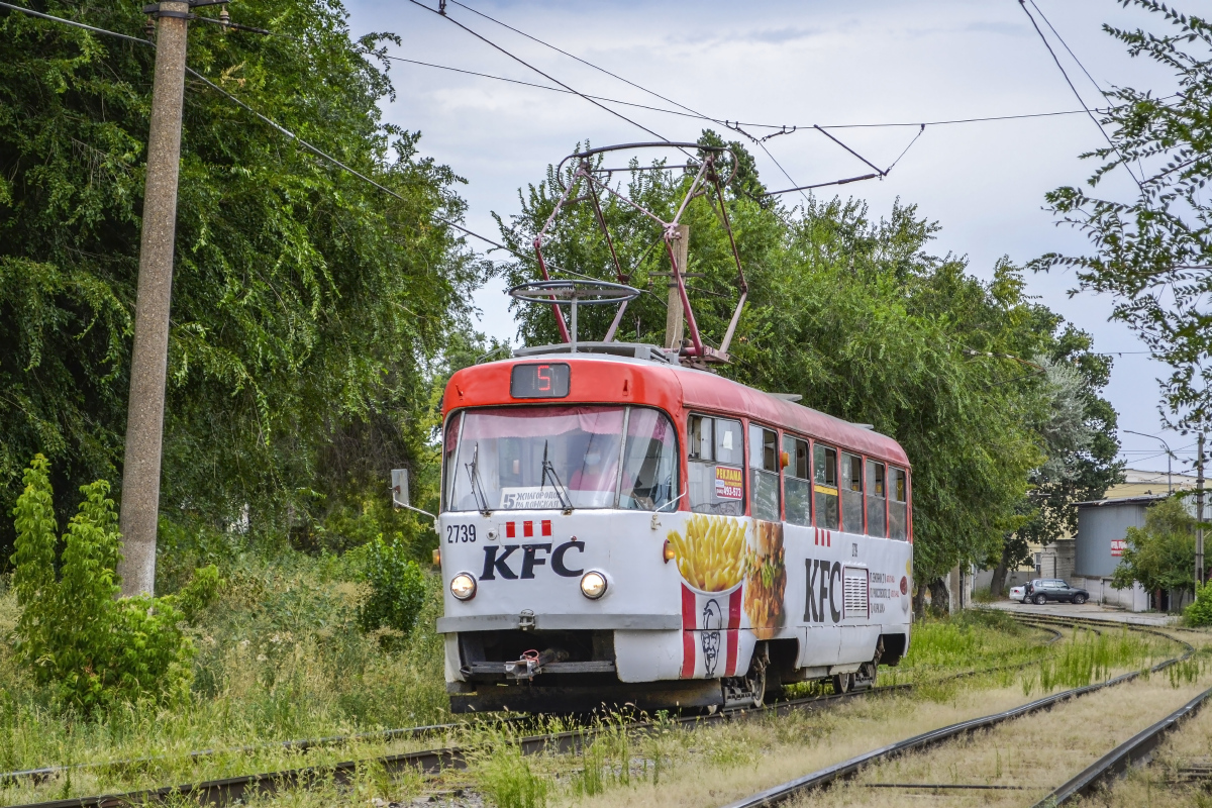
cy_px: 404
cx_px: 606
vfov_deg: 16.6
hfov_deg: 24.6
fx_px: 2777
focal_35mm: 82
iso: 400
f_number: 5.6
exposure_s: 1/640
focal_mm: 55
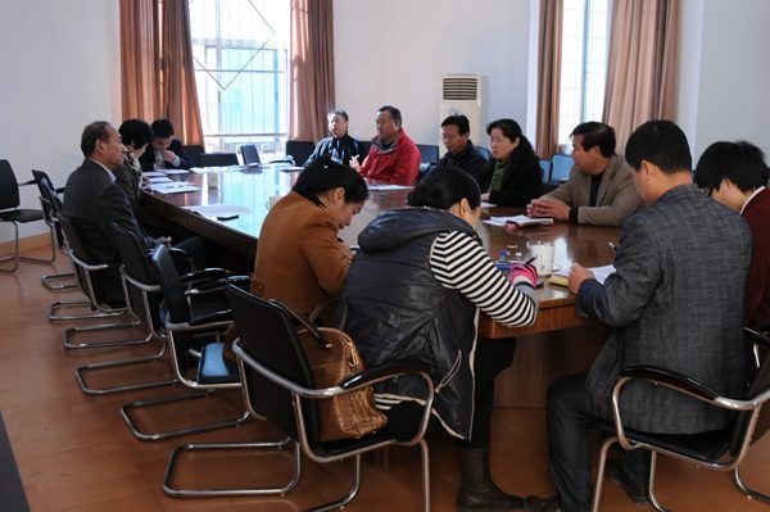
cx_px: 385
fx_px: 769
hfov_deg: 53.2
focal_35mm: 36
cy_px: 256
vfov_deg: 36.8
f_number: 5.6
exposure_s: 1/15
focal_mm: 24
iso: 200
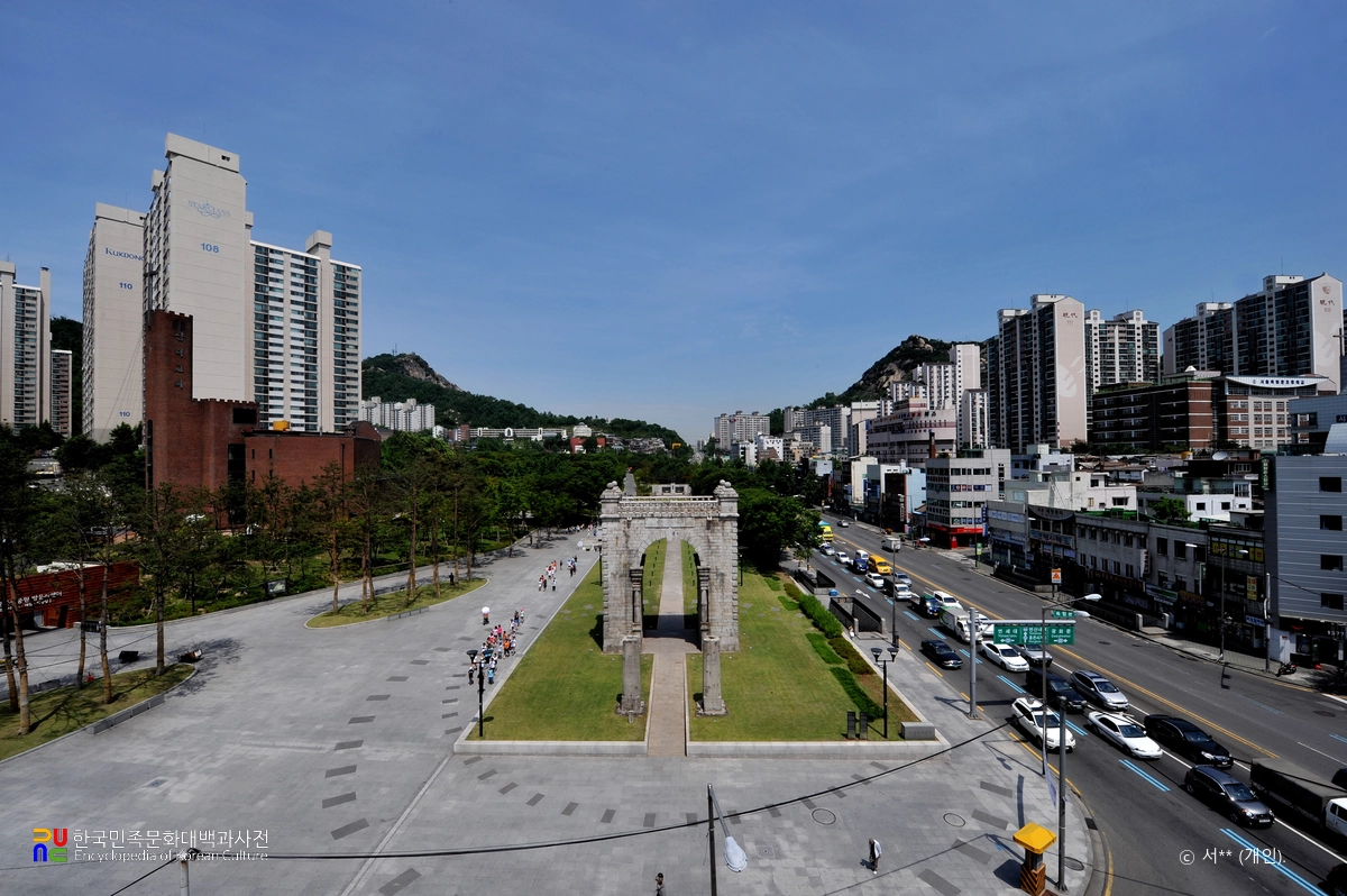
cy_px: 448
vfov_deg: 81.1
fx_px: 523
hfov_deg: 104.3
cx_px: 674
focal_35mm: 14
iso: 200
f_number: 20
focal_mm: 14
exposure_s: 1/160
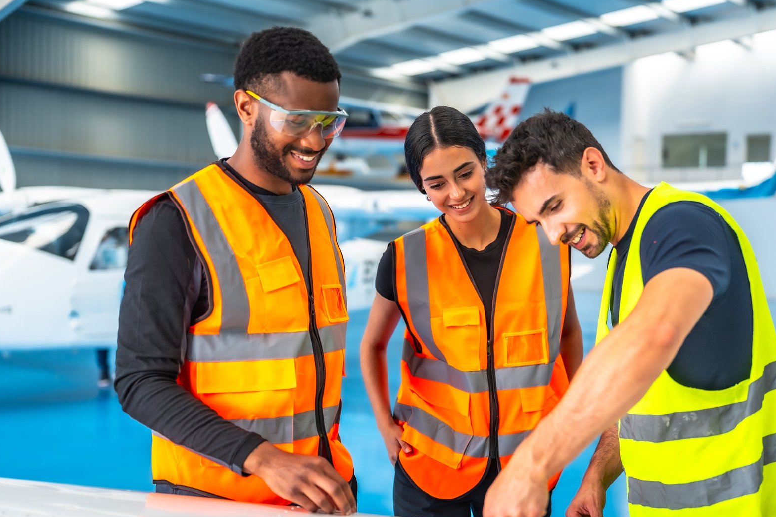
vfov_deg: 28.0
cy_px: 315
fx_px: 1034
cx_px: 475
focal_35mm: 48
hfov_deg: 40.9
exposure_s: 1/640
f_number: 2
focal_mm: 39
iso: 100
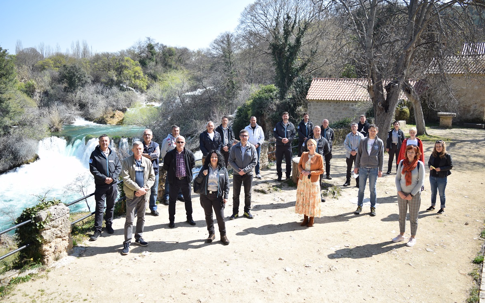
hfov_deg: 61.2
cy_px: 152
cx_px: 241
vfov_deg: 40.6
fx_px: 410
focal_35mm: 31
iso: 160
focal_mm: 20
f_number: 4
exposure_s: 1/640
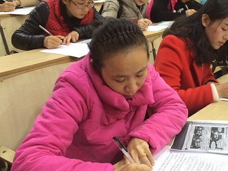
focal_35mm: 44
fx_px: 290
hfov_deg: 41.6
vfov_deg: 32.8
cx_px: 173
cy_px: 67
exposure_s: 1/33
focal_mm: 4.15
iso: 250
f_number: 2.2
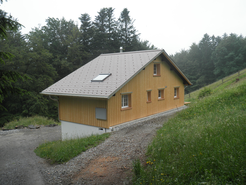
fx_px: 242
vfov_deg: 41.8
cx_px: 123
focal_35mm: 34
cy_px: 92
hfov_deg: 54.0
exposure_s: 1/125
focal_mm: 6.1
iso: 64
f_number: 3.5
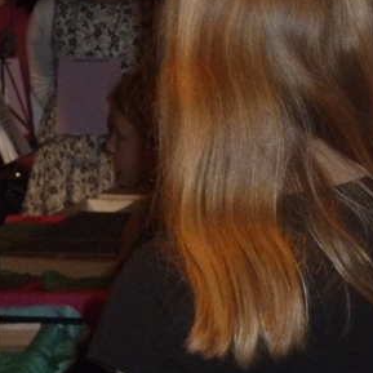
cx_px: 390
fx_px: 3511
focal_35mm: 288
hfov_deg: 6.1
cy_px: 138
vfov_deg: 6.1
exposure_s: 1/80
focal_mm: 24.1
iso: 500
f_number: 4.5
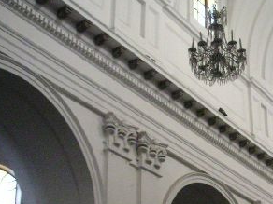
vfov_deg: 18.9
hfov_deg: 25.0
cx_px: 239
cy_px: 199
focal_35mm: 76
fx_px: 599
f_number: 2.8
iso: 400
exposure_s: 1/90
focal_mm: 5.7
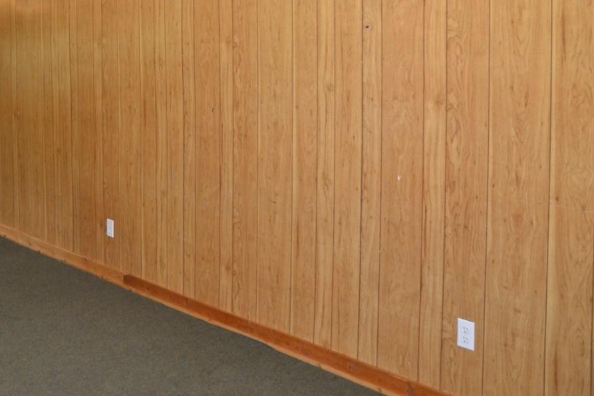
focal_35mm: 43
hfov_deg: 42.6
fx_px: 710
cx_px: 90
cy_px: 75
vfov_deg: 30.4
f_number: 3.5
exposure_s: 1/60
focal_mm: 16
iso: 640
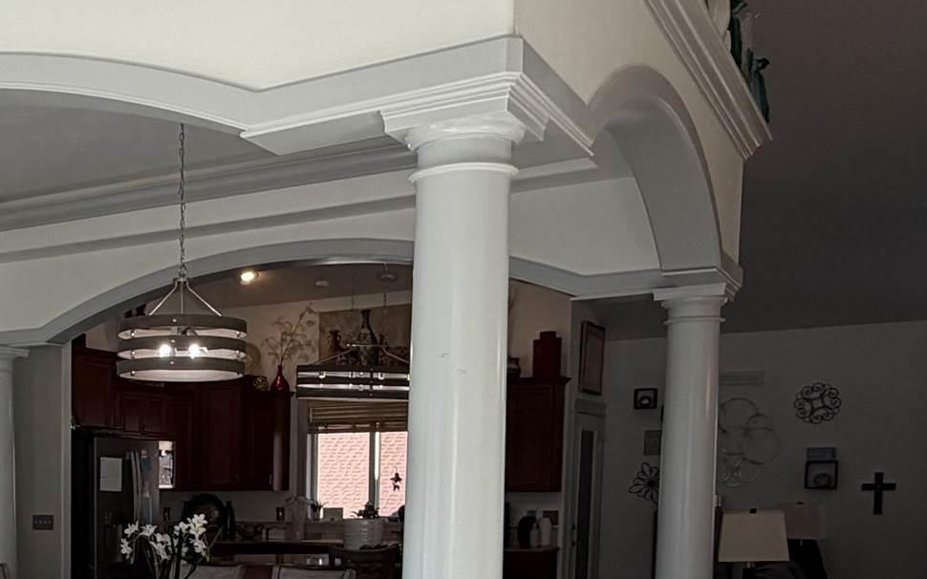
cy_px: 599
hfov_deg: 40.0
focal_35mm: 47
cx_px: 122
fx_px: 1187
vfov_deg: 25.8
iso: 50
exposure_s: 1/121
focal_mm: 2.22
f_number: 2.2
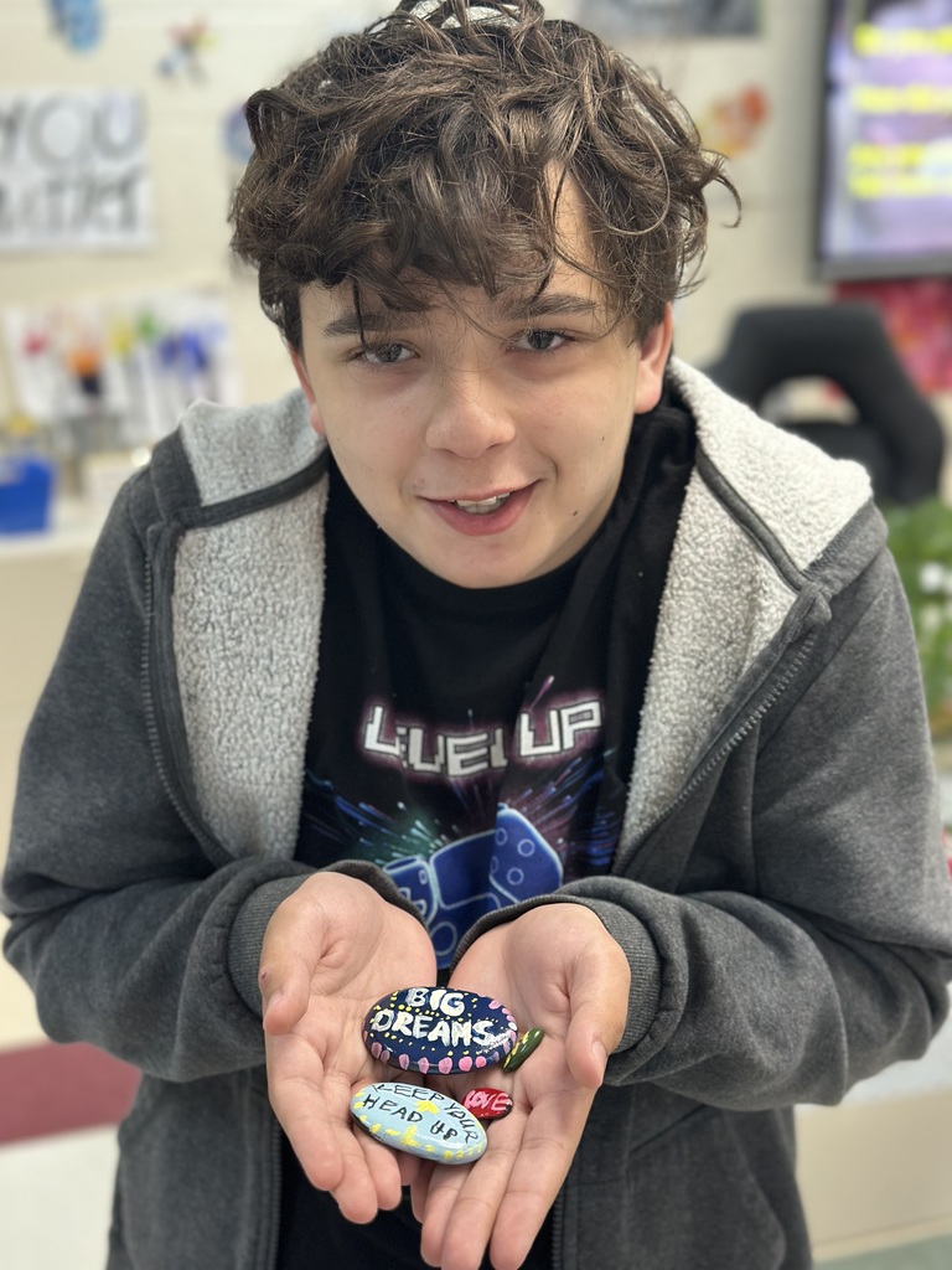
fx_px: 1760
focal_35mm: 48
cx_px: 476
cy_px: 635
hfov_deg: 30.3
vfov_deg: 39.7
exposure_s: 1/60
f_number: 1.78
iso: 250
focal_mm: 6.86
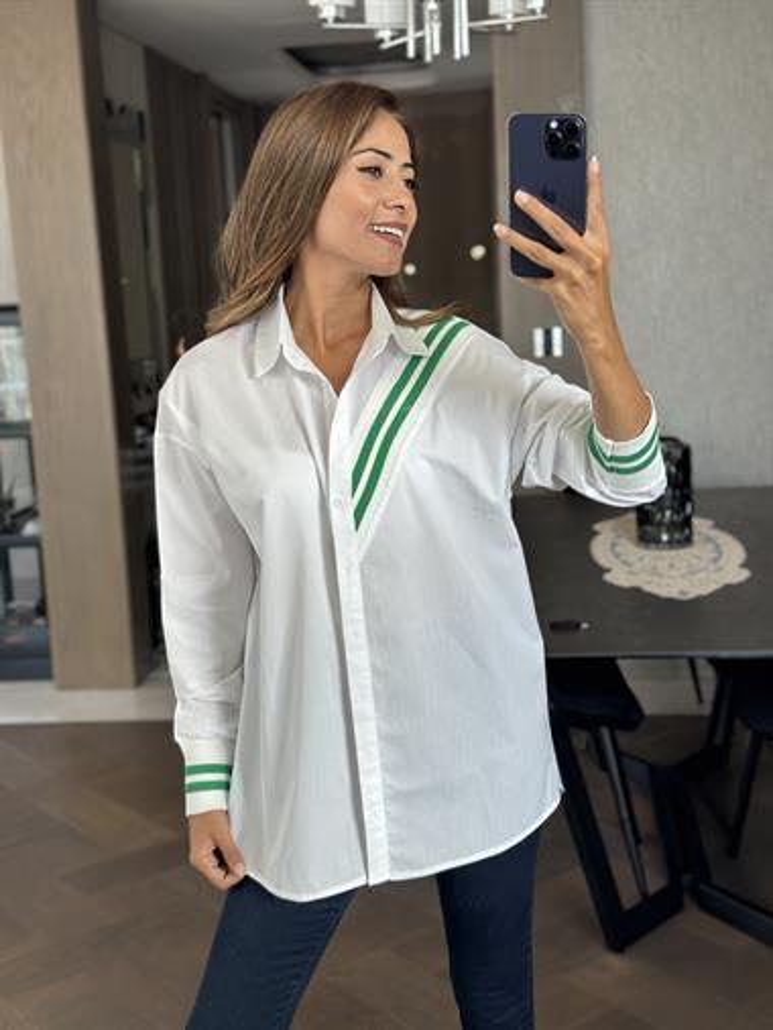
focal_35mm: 48
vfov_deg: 39.6
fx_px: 1428
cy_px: 515
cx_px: 386
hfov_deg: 30.3
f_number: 1.78
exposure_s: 1/163
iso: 64
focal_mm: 6.86
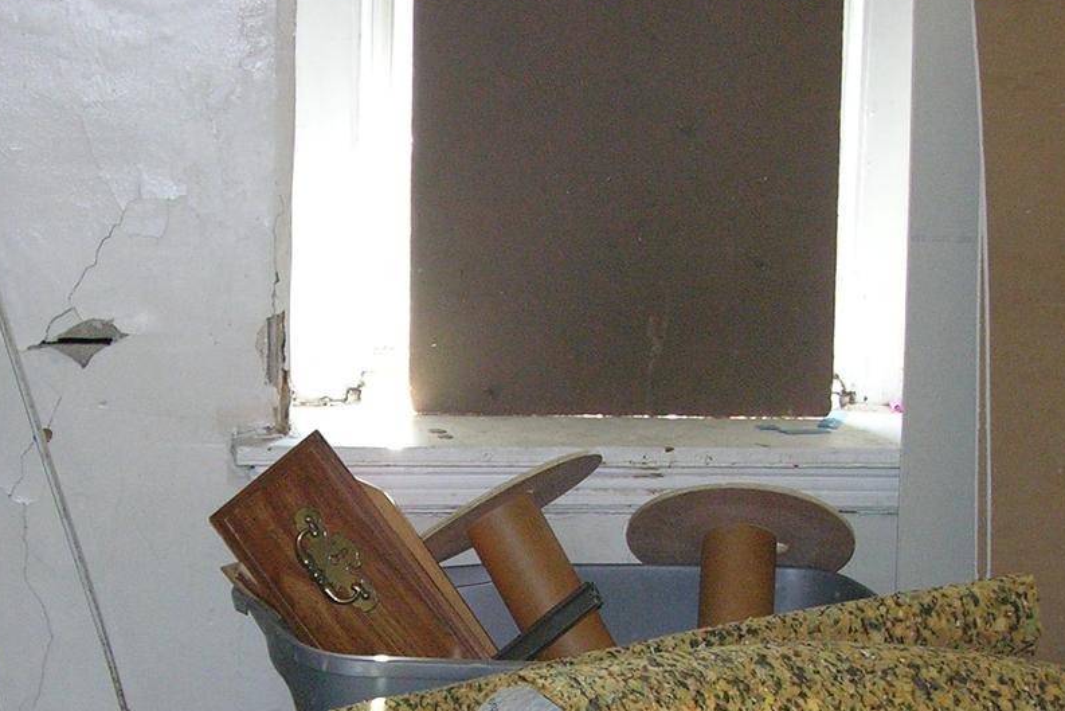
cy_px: 754
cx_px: 373
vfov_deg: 14.3
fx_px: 2781
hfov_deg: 21.6
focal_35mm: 94
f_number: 2.8
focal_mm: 8.9
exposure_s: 1/60.1
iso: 200
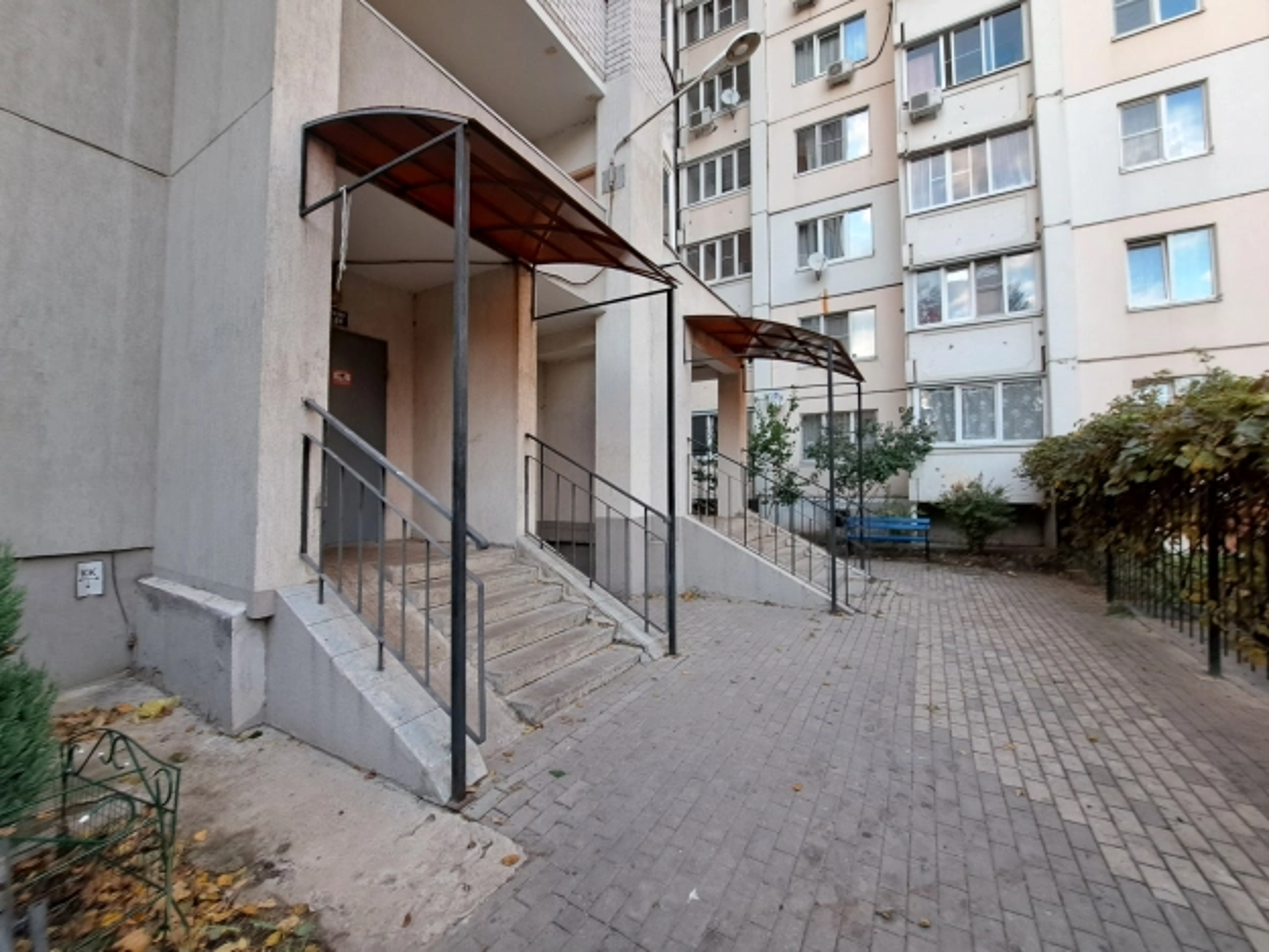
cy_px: 476
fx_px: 477
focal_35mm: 13
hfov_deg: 106.2
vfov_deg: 89.9
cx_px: 634
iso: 100
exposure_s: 1/50
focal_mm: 1.74
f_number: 2.2
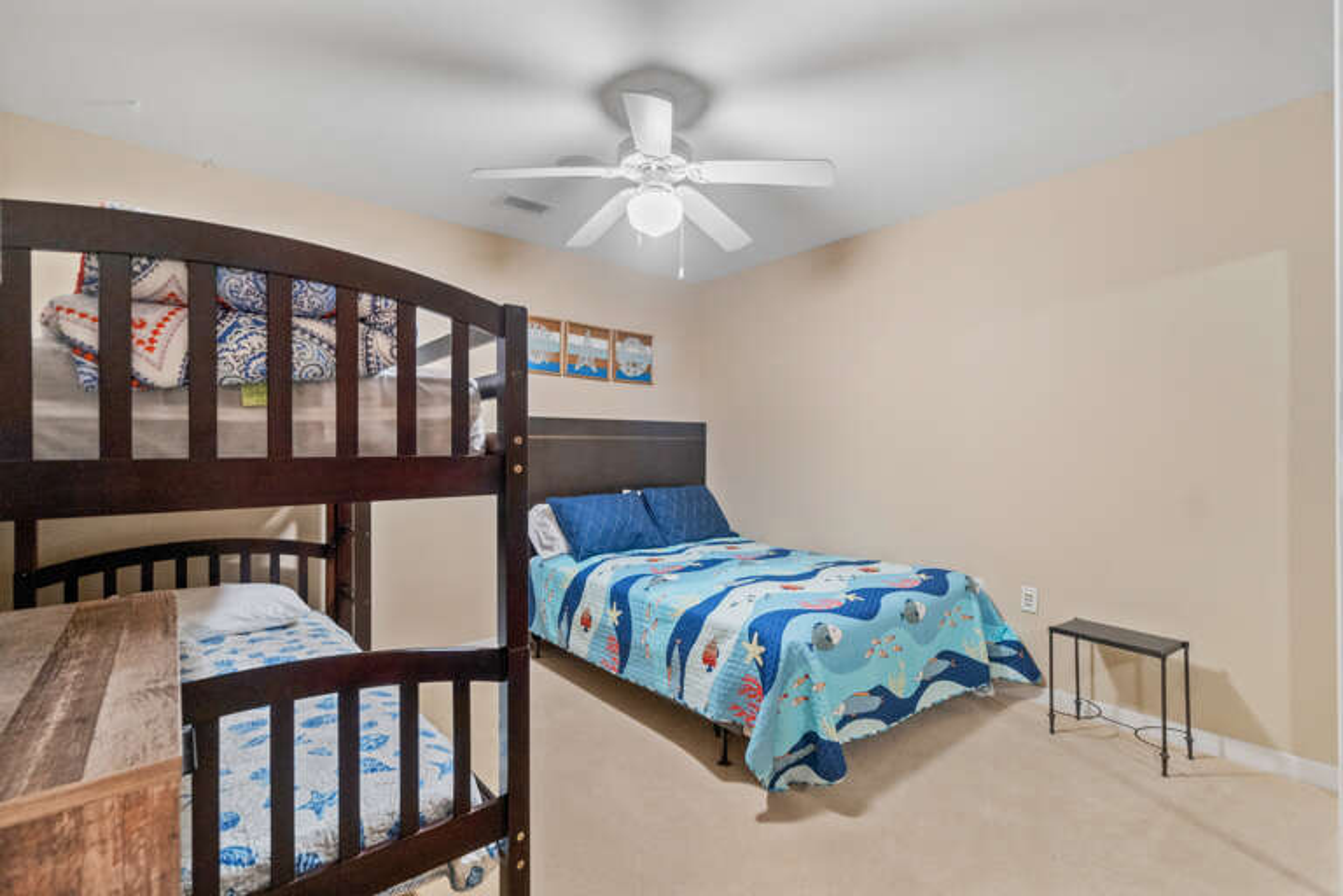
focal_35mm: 15
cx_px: 672
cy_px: 448
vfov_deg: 77.3
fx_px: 560
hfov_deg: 100.4
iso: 400
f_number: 8
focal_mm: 10
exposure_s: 3.2
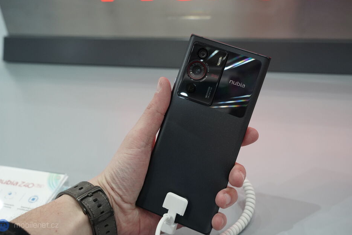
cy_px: 116
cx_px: 172
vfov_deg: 31.9
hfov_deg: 46.4
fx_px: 411
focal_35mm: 42
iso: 4000
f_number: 6.3
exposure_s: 1/160
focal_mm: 41
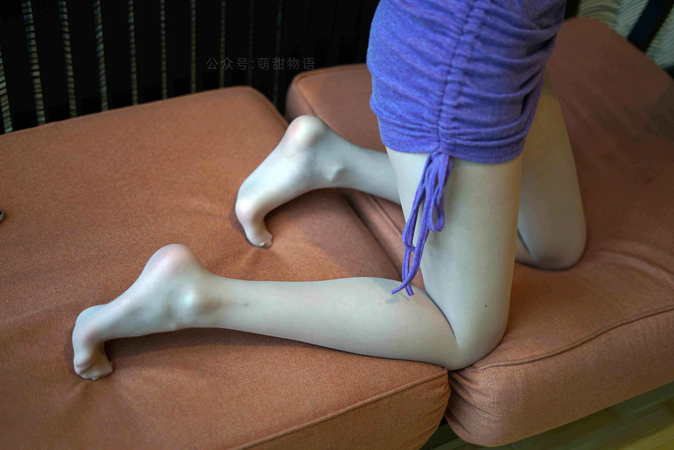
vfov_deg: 27.0
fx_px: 937
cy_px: 225
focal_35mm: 50
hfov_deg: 39.6
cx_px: 337
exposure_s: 1/200
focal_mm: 50
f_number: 1.8
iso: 250
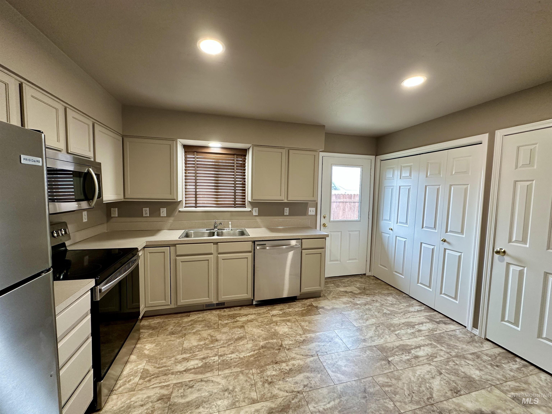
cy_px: 207
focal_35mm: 14
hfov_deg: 102.1
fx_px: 223
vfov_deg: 85.7
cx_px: 276
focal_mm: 2.22
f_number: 2.2
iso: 160
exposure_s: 1/60
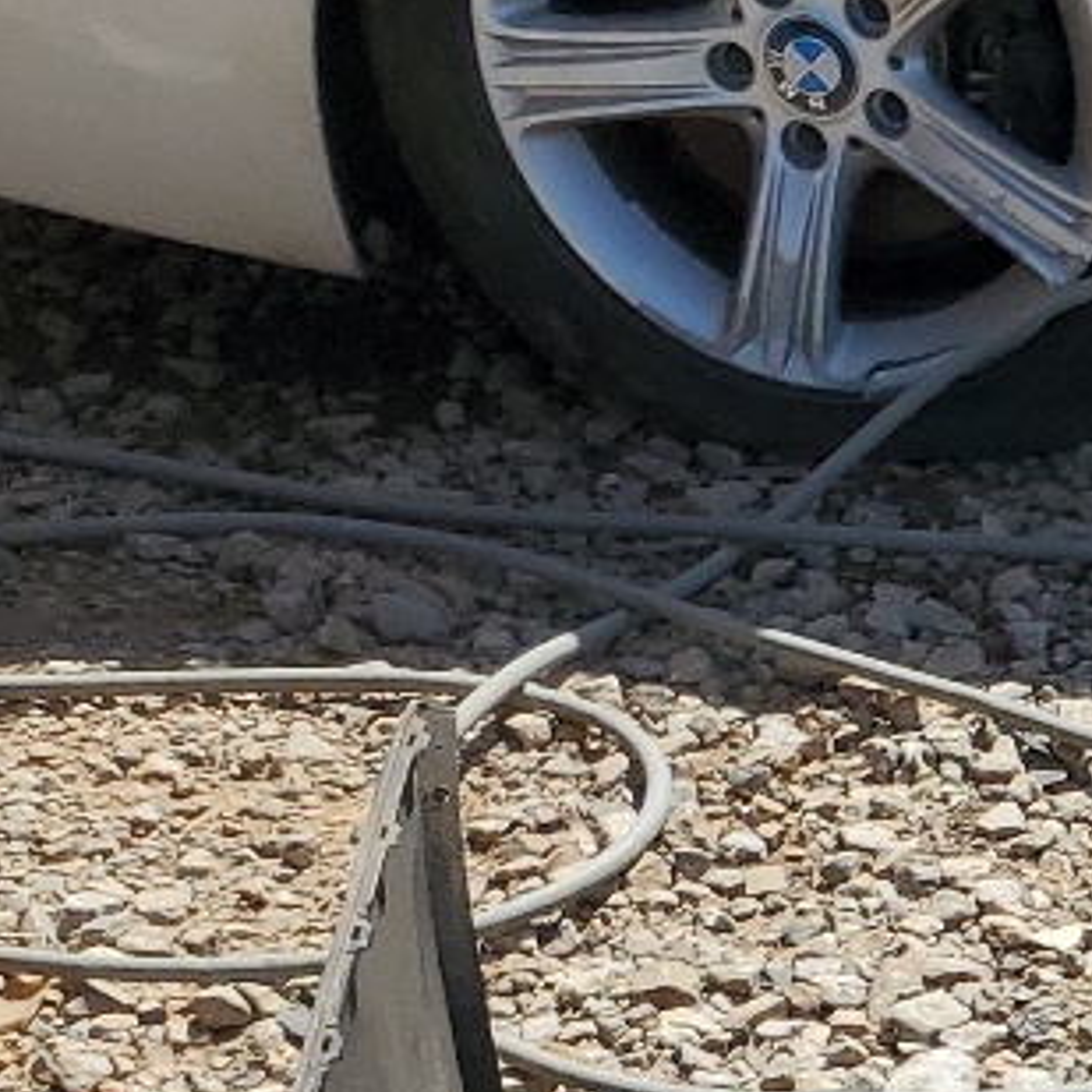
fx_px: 4247
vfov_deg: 12.9
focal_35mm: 119
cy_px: 2106
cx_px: 2594
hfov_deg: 11.9
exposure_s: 1/3333
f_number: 1.5
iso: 50
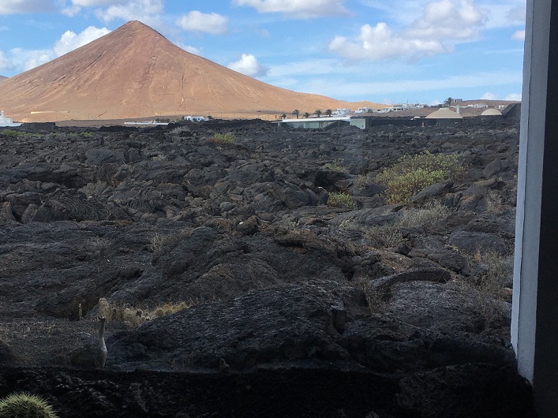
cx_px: 191
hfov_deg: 34.1
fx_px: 903
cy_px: 268
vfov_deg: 26.0
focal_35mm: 56
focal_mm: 4.15
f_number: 2.2
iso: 25
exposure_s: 1/927
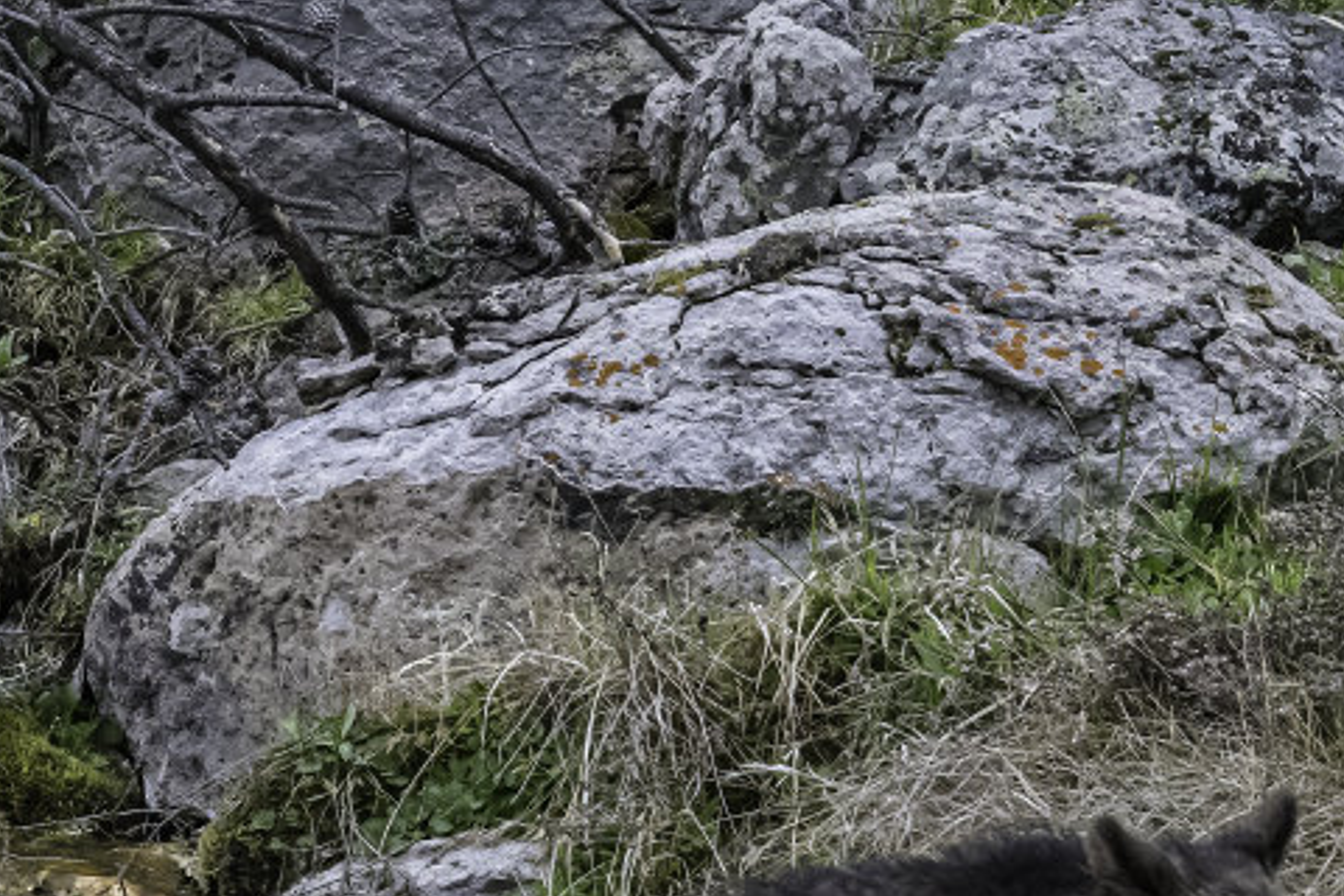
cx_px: 1551
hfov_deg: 1.2
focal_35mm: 1665
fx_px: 62155
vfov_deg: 0.8
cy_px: 1214
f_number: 5.6
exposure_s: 1/1600
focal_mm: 500
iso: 3200
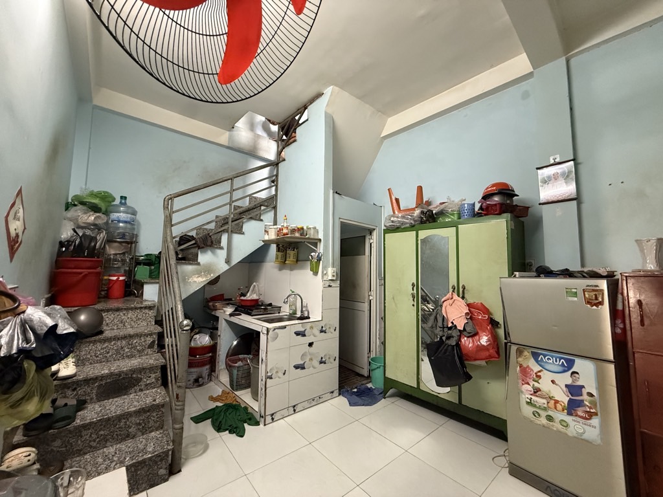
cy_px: 248
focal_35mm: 14
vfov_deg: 85.7
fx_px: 268
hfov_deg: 102.1
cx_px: 332
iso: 640
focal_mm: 2.22
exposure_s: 1/60
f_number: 2.2
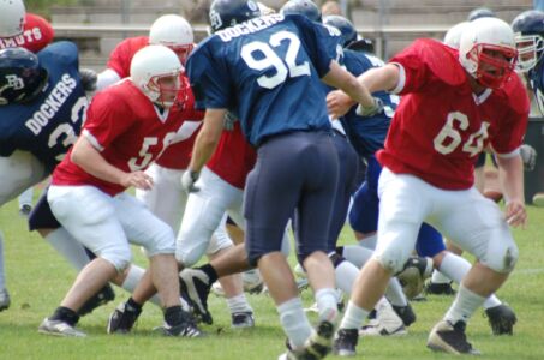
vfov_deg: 3.0
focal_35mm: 450
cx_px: 272
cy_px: 180
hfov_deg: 4.6
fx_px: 6786
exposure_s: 1/500
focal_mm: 300
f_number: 5.6
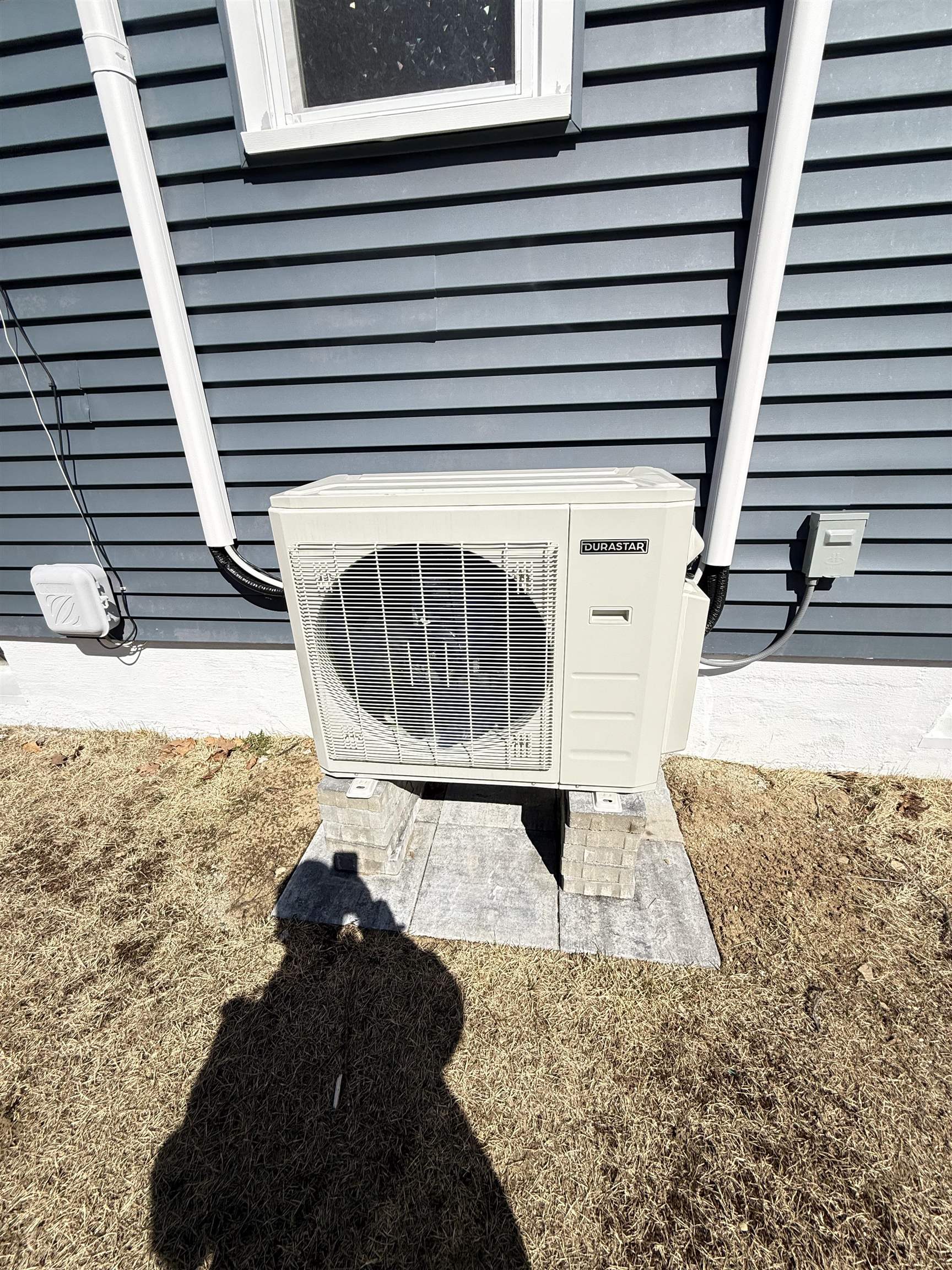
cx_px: 476
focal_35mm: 14
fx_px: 513
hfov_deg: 85.7
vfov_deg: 102.1
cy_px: 635
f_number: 2.2
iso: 64
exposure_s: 1/2410
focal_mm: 2.22
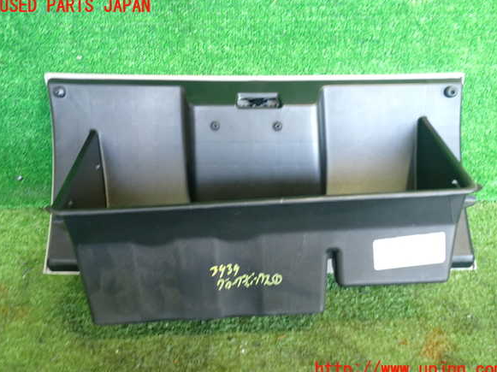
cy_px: 188
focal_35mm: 31
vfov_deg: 45.4
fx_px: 445
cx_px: 251
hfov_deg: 58.4
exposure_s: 1/30
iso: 400
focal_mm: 5.4
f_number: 2.3
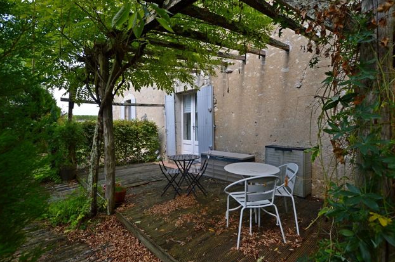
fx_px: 186
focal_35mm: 17
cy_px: 122
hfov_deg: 93.3
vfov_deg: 70.2
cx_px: 188
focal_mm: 10
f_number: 5.6
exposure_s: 1/125
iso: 110
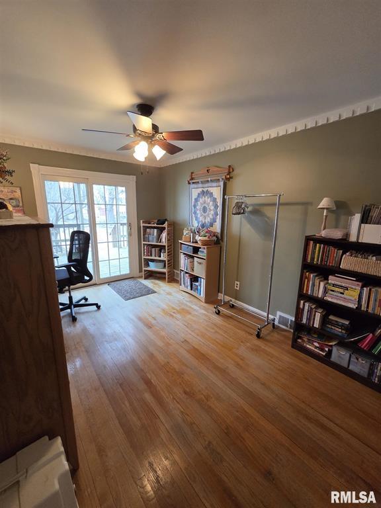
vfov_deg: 106.2
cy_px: 254
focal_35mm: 13
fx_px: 191
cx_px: 190
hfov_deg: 89.9
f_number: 2.2
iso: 500
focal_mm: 2.2
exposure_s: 1/60
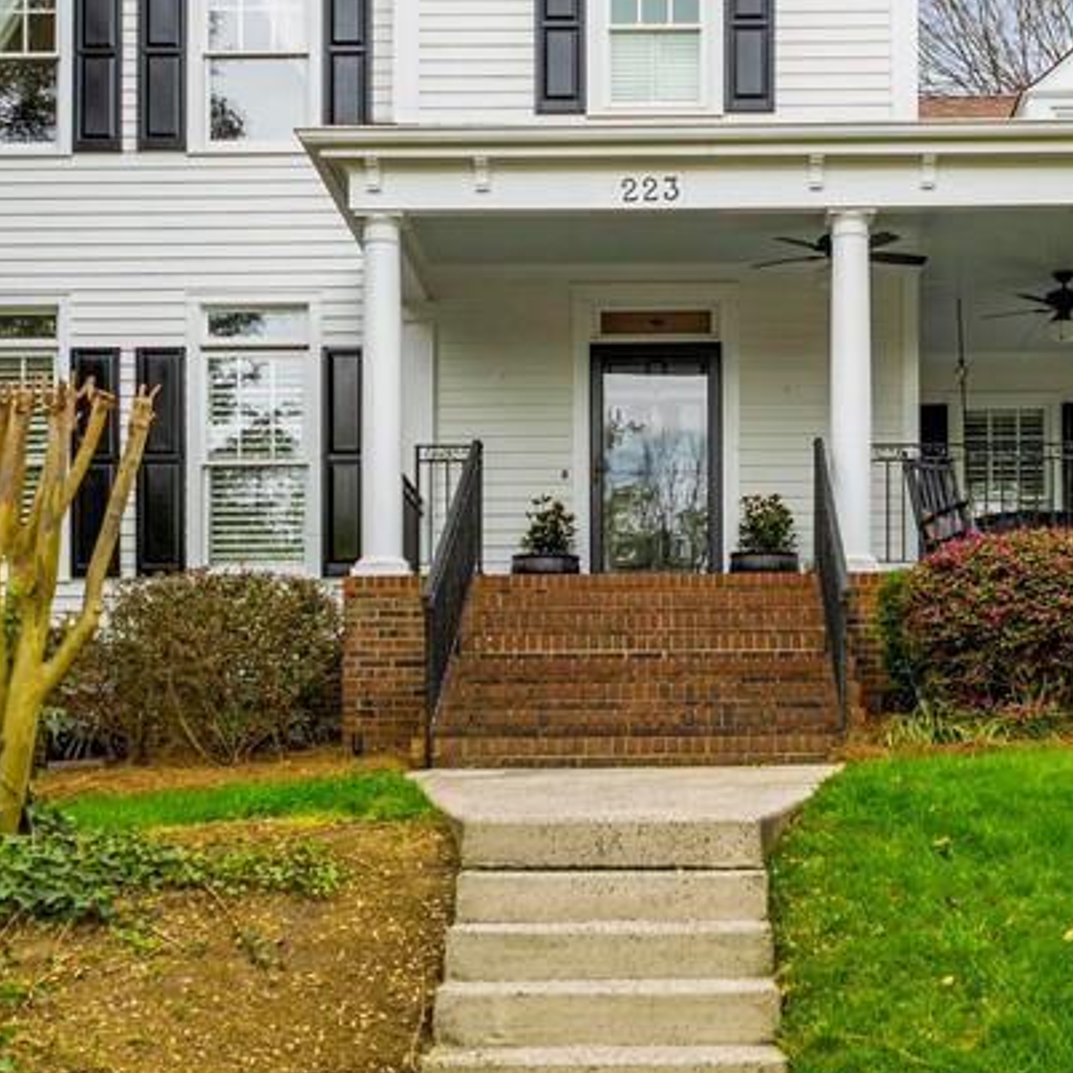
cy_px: 168
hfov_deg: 31.5
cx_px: 675
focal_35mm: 54
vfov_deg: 30.6
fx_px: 1894
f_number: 2.8
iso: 100
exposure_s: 1/60
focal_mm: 12.29
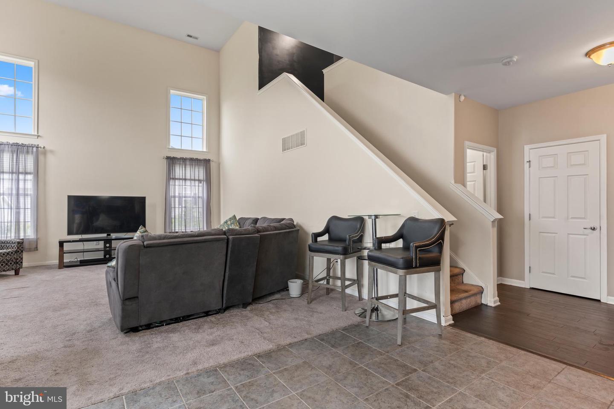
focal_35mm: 18
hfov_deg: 90.3
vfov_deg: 67.7
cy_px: 204
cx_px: 307
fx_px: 305
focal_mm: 17.9
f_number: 9
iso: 400
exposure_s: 1/2
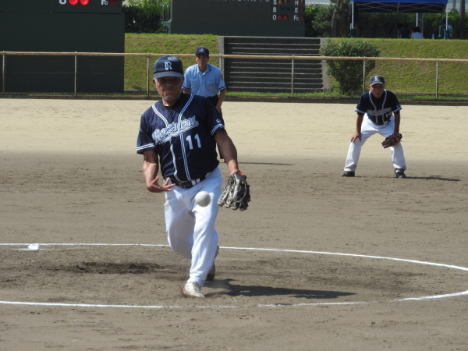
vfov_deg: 7.4
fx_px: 2704
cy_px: 176
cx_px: 234
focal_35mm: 200
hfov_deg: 9.9
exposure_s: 1/640
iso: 100
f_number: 5.3
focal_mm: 35.8
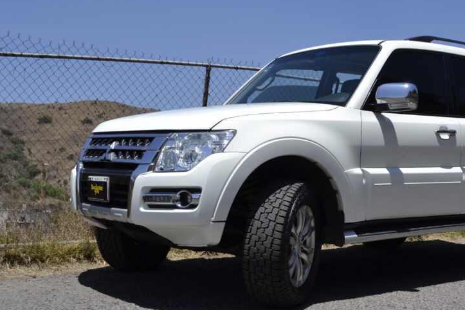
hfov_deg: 38.3
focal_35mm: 51
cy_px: 192
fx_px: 659
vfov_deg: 26.4
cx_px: 325
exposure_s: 1/320
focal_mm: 24
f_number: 8
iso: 100
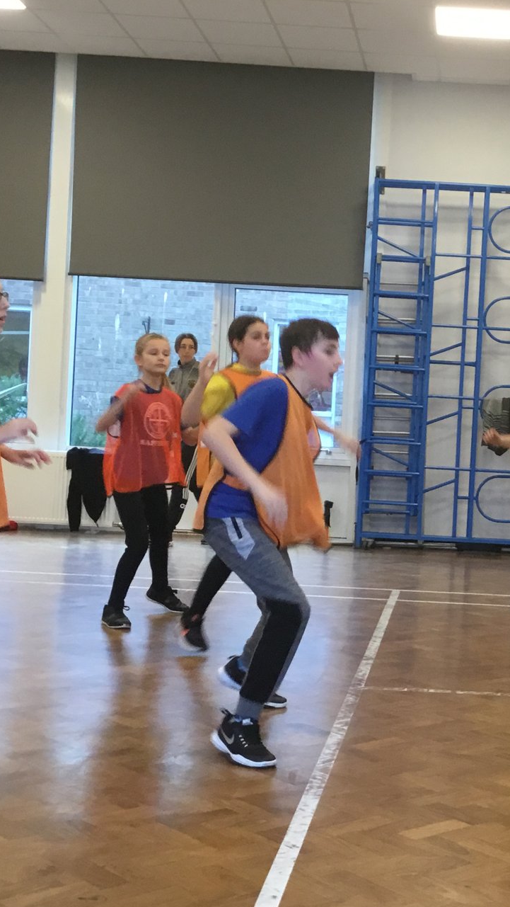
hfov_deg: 21.6
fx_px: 1298
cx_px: 480
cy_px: 436
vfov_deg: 38.5
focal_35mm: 54
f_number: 2.4
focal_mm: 3.3
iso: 100
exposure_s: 1/33
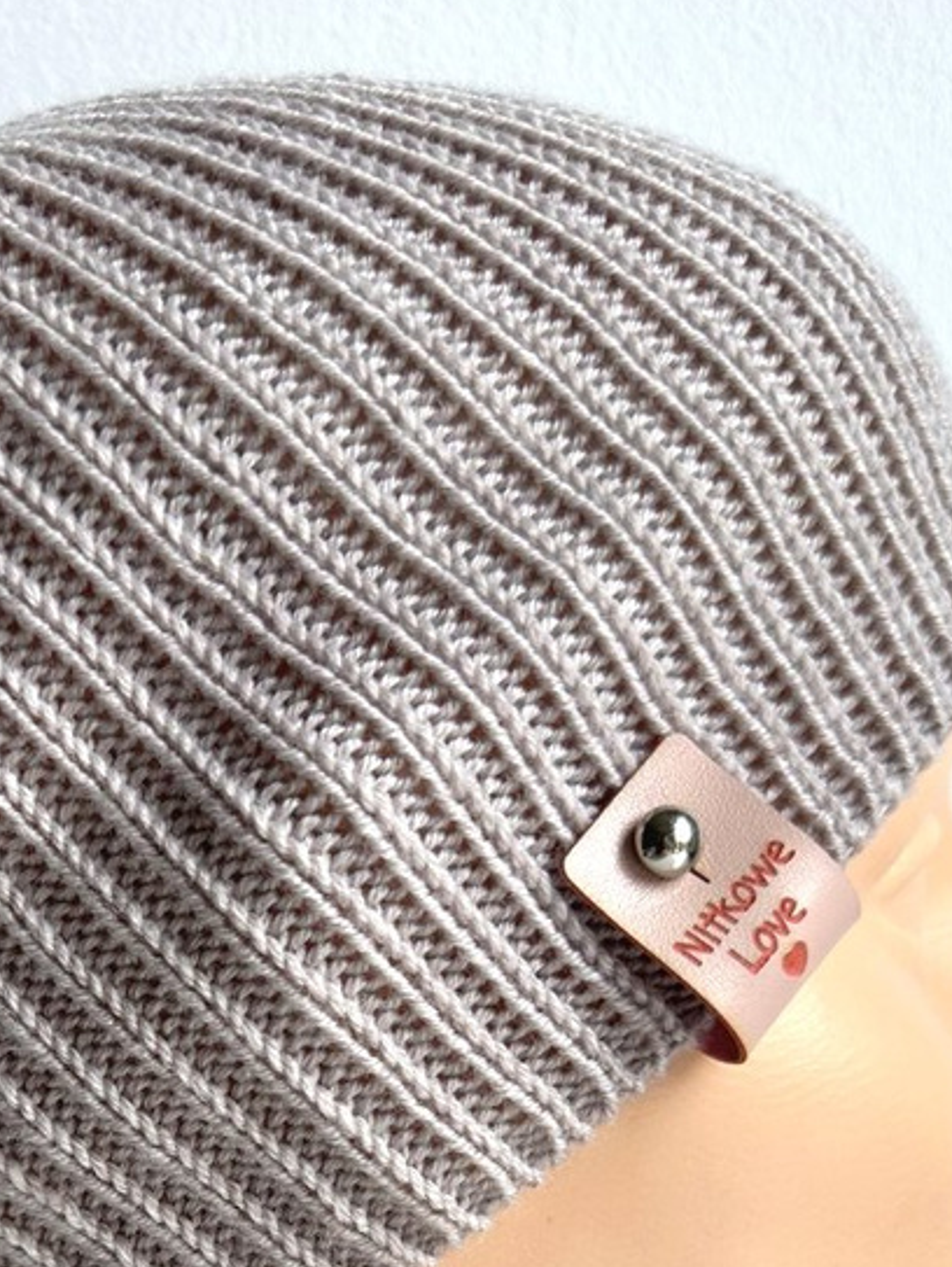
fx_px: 1941
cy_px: 1349
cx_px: 261
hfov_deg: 27.3
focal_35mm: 53
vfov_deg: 32.4
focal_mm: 6.86
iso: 80
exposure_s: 1/121
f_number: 1.78
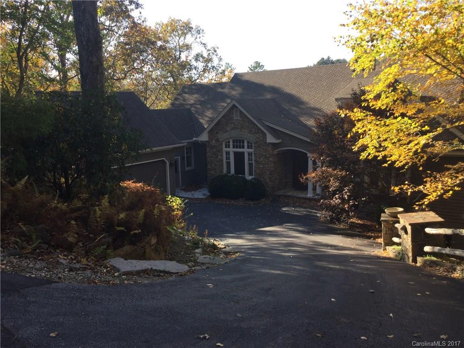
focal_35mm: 31
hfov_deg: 58.4
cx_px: 232
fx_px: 416
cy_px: 174
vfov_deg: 45.4
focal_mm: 3.3
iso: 25
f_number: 2.4
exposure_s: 1/305
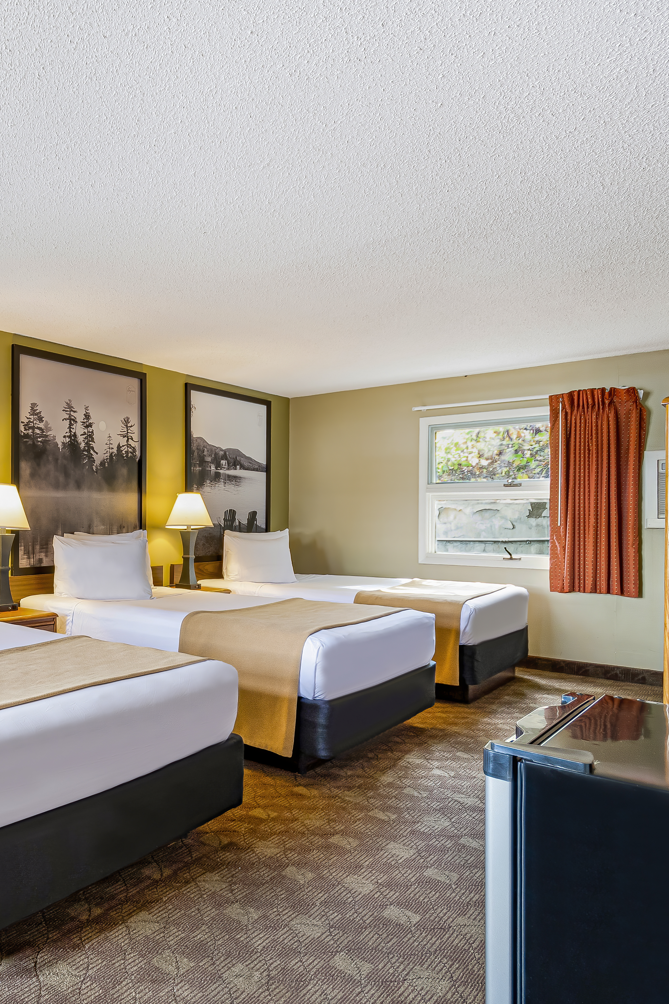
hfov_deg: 45.8
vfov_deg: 76.1
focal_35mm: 23
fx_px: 641
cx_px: -8
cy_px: 496
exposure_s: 1/3
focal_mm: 10
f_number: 9
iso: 400
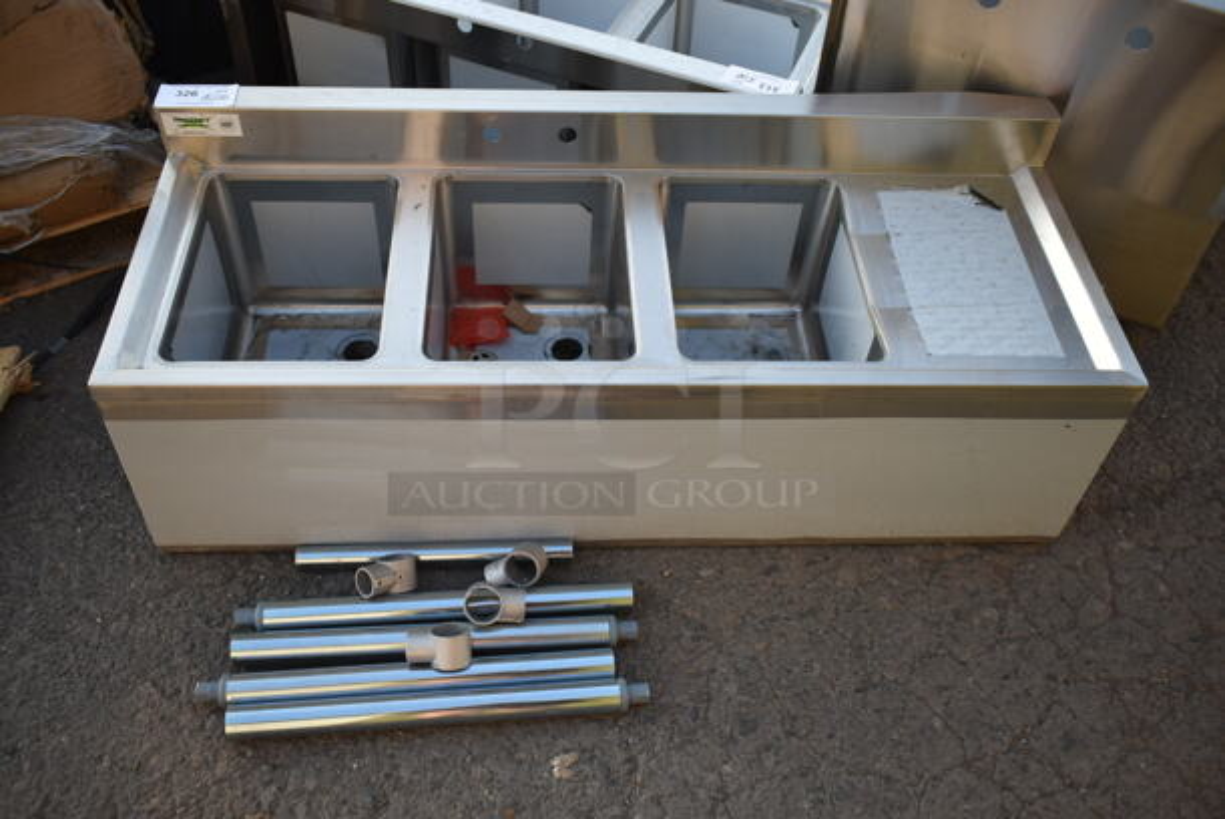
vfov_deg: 40.1
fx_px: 1124
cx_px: 612
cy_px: 410
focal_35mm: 33
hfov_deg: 57.2
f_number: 3.8
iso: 200
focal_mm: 22
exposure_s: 1/125
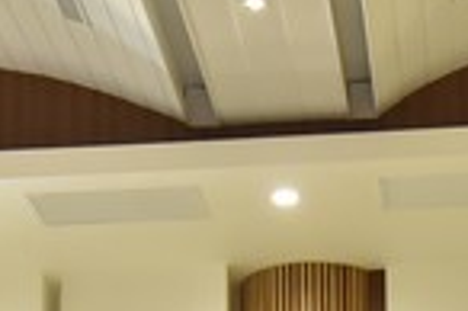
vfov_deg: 8.4
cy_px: 585
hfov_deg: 13.2
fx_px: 2026
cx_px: 240
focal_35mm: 156
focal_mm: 35
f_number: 5
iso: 1000
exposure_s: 1/125
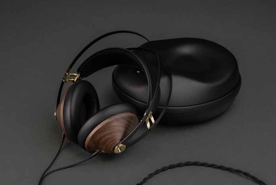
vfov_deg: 11.8
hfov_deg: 17.6
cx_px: 137
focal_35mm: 116
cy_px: 114
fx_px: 890
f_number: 8
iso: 50
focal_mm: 90
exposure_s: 1/2
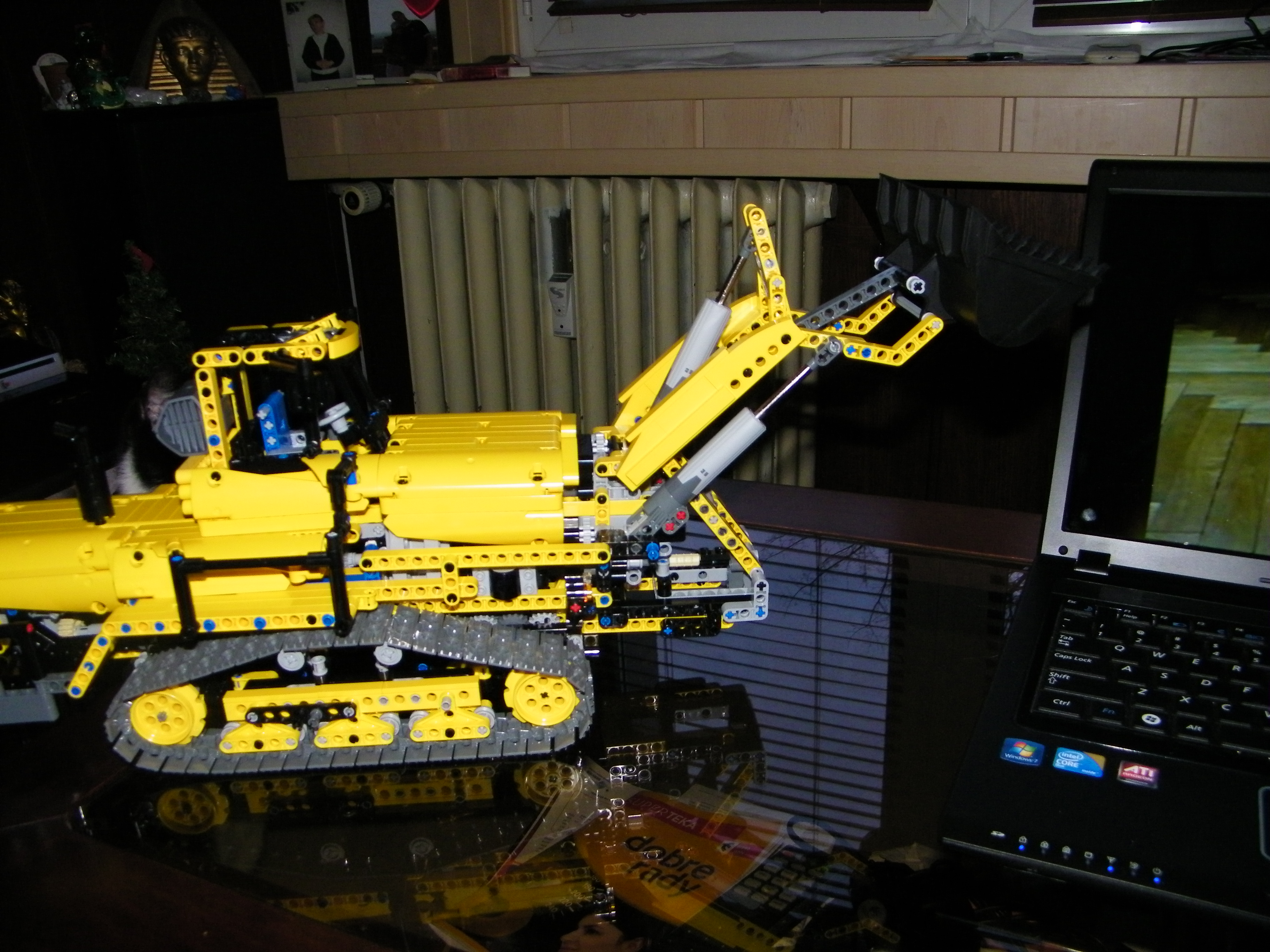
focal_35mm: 28
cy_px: 476
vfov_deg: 49.7
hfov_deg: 63.4
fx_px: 1027
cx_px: 635
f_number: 3.5
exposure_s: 1/30
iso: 200
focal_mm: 5
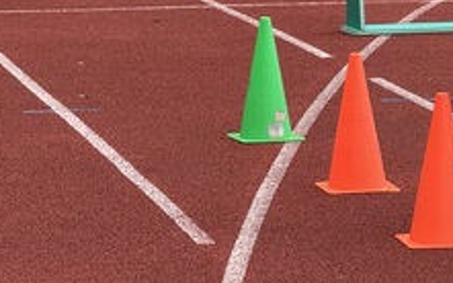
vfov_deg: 5.1
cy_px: 31
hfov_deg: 8.1
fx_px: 3197
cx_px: 416
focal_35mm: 259
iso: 50
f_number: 2.8
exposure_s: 1/225
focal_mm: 15.66
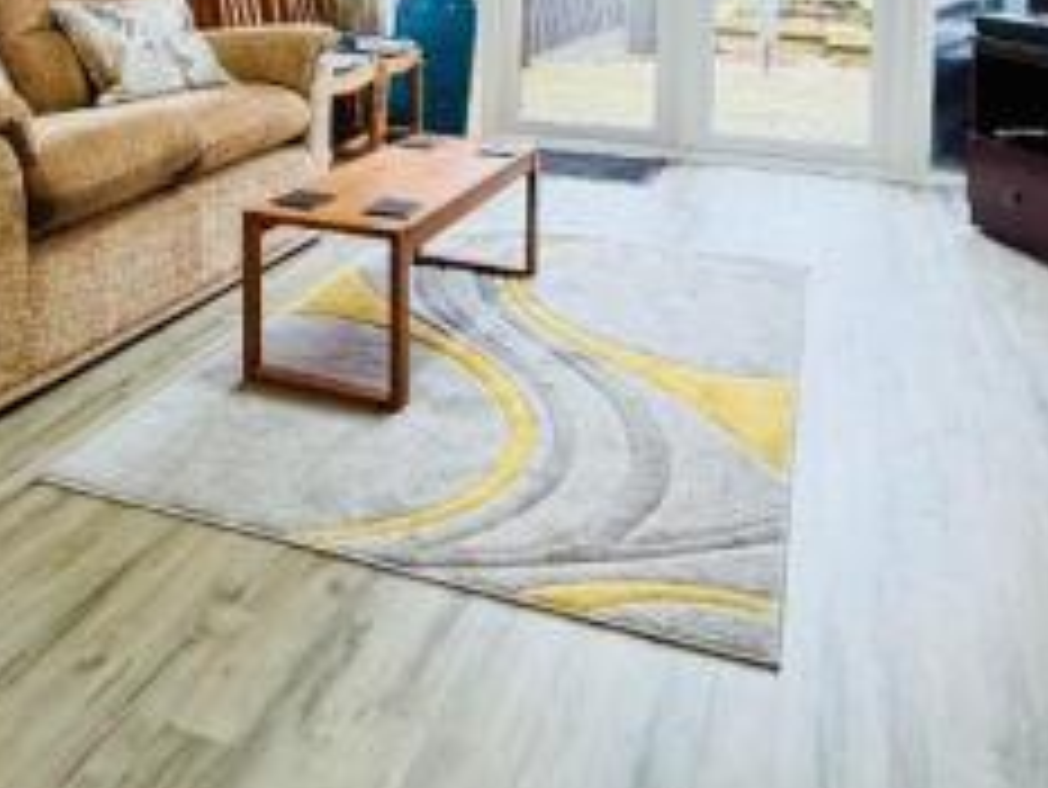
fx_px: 1060
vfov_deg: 36.0
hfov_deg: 52.3
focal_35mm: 35
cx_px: 425
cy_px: -29
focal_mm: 2.22
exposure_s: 1/50
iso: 250
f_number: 2.2
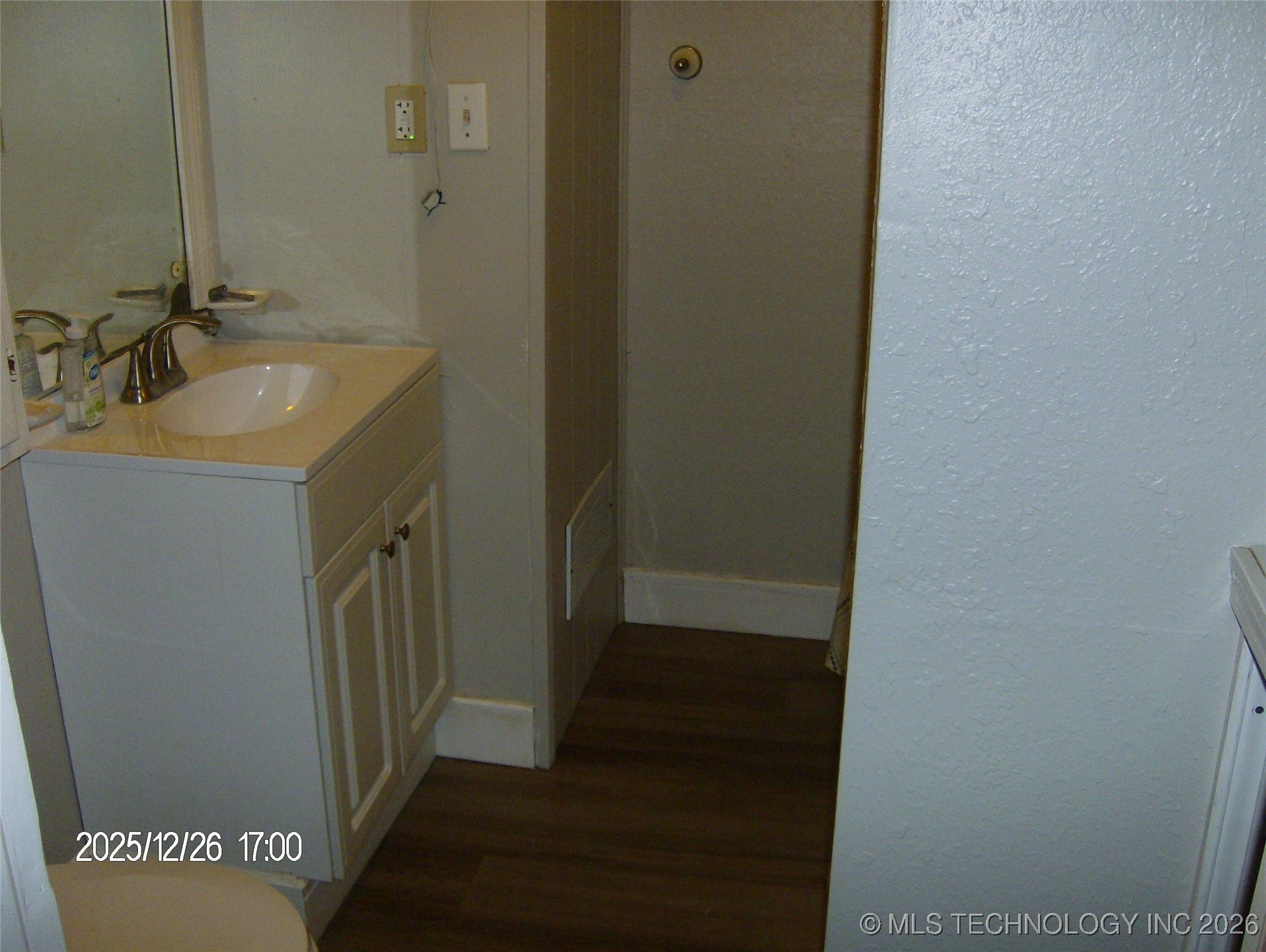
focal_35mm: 36
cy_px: 476
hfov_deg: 51.3
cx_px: 633
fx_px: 1318
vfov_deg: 39.7
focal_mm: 6
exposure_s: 1/60
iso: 200
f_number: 2.8
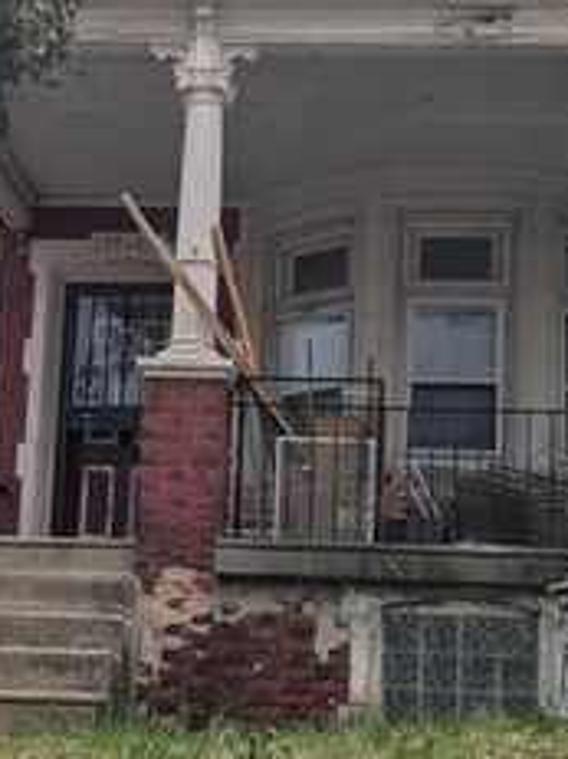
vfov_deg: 25.0
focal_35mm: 78
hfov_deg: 18.9
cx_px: 309
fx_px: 1708
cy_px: 462
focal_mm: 4.38
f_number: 1.73
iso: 44
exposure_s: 1/2597
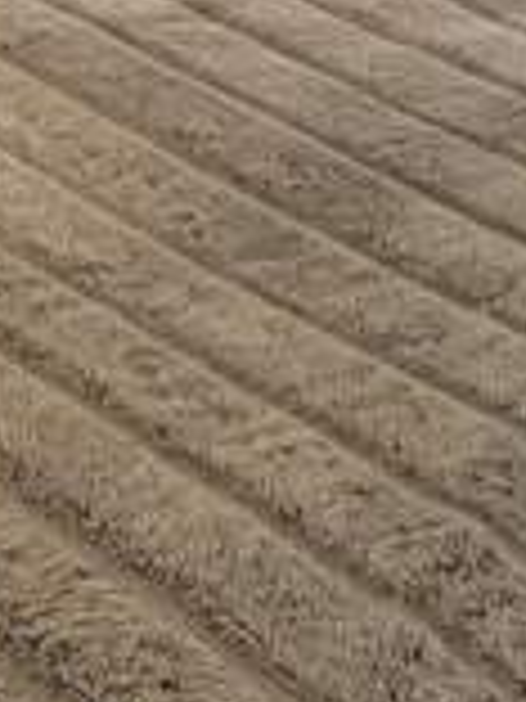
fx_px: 2492
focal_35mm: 123
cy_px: -549
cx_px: -351
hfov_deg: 11.4
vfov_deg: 14.2
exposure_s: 1/80
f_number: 1.78
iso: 200
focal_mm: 6.76
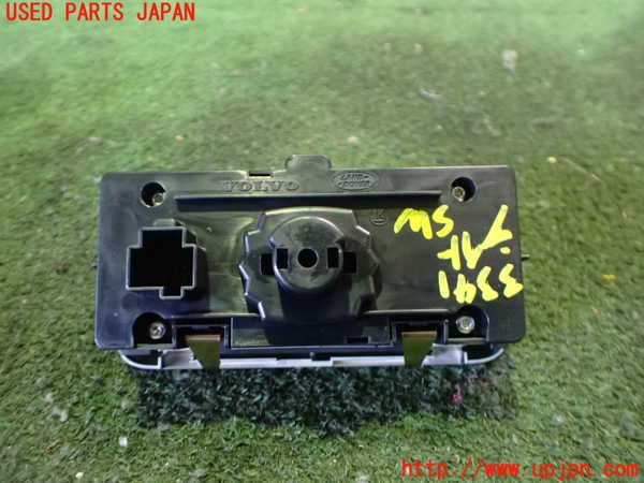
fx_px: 558
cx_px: 322
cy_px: 242
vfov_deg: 46.8
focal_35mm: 30
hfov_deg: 60.0
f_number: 2.3
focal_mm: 5.4
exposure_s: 1/30
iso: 1250
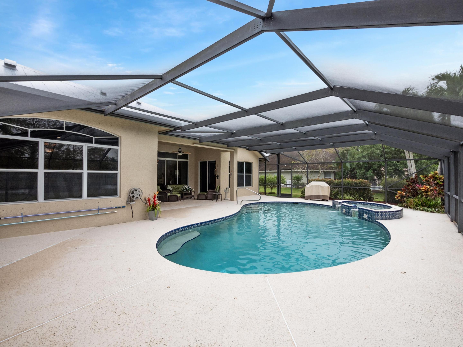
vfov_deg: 78.1
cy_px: 174
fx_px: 214
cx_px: 232
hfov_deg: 94.5
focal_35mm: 16
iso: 200
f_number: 5.6
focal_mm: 8
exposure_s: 1/200
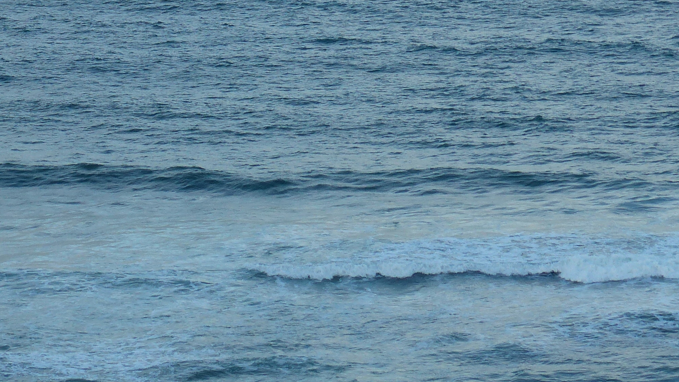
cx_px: 66
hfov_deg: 9.2
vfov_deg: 5.2
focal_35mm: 234
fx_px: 4213
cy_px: -119
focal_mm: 17.8
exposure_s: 1/250
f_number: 4
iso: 100
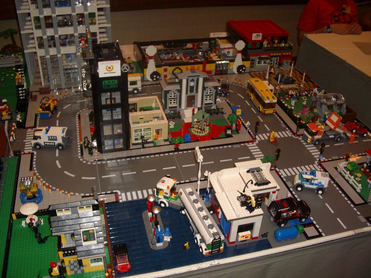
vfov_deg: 39.7
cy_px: 137
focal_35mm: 36
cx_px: 181
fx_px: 386
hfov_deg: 51.3
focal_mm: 5.8
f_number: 2.6
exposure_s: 1/60
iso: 100
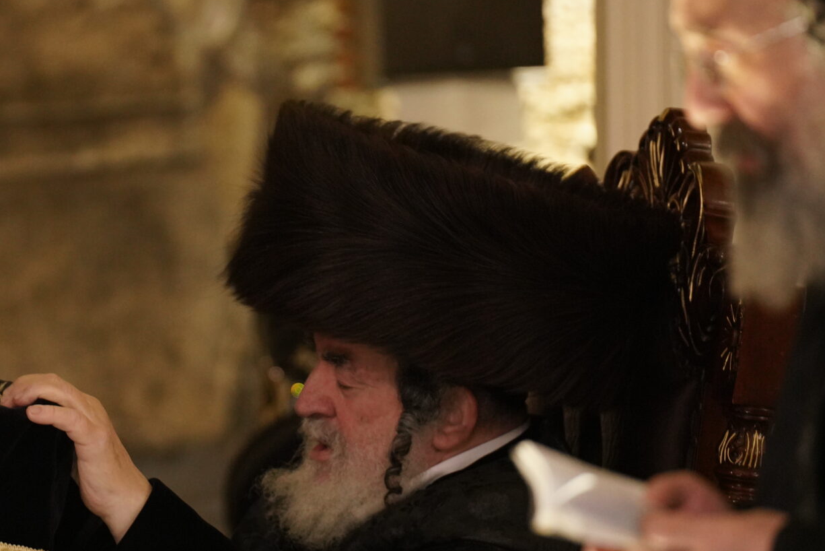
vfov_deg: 3.7
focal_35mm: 376
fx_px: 8618
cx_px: 280
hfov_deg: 5.5
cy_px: 344
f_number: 2.8
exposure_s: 1/125
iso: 3200
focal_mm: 180
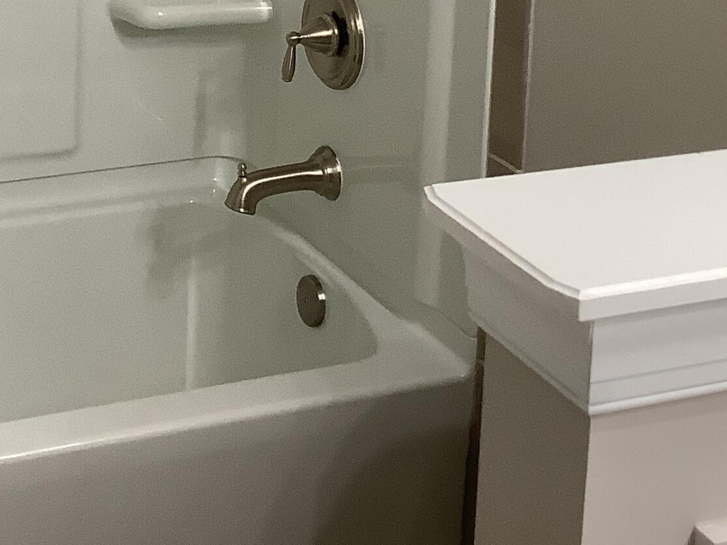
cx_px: 56
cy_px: -184
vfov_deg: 16.7
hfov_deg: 22.9
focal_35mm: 83
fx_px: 1743
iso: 100
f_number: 2.4
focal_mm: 3.3
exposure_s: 1/60
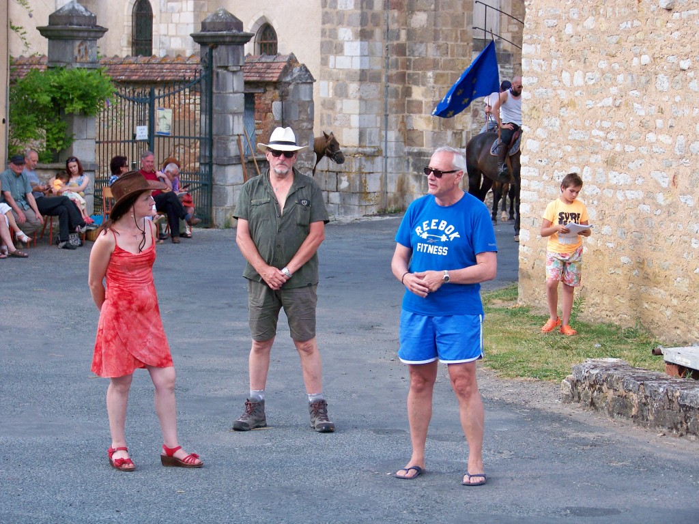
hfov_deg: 20.4
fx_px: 1939
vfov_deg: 15.4
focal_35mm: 96
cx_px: 350
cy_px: 262
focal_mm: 17.6
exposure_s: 1/250
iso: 100
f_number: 3.2
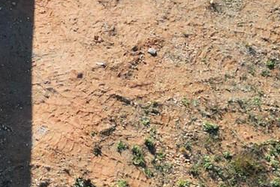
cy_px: -122
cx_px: -174
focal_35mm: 137
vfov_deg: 9.6
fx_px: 1066
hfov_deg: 13.8
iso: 200
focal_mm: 6.72
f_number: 1.7
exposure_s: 1/1250
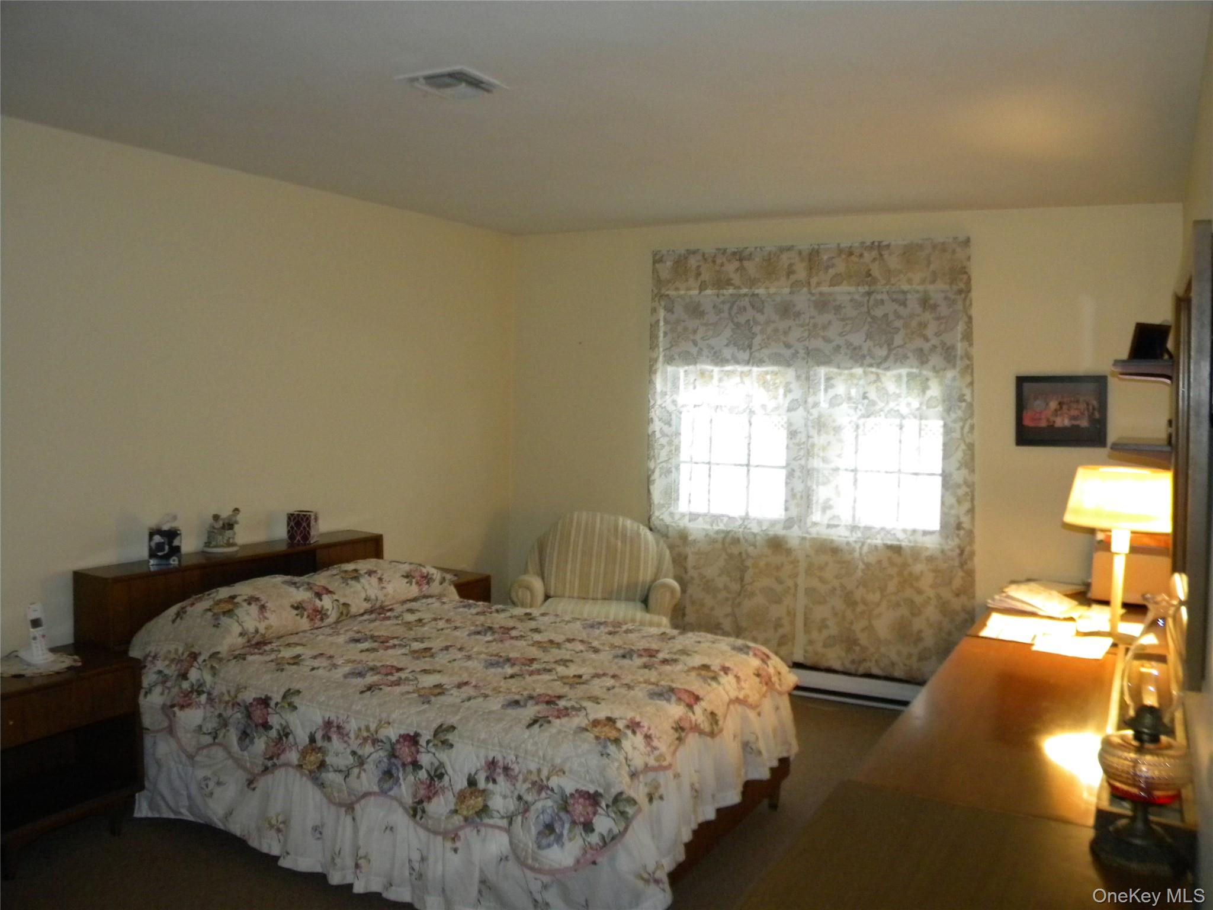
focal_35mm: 28
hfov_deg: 63.4
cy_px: 455
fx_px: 981
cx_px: 606
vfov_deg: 49.7
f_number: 3.5
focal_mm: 5
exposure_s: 1/26
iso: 400
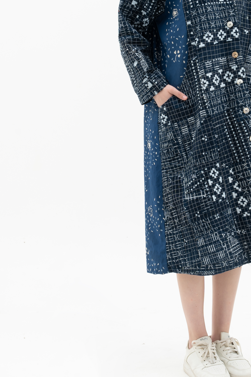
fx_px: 847
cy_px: 95
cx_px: 203
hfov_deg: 16.7
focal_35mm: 81
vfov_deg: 24.8
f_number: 11
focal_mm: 47
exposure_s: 1/160
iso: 100
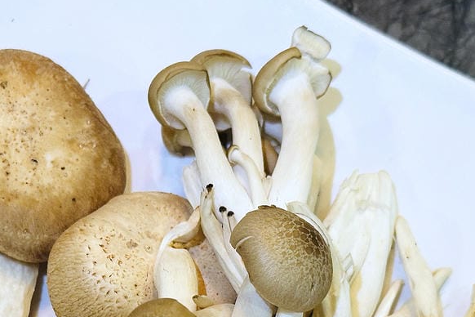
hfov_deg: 19.8
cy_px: 351
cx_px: 176
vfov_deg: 13.0
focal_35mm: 103
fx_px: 1359
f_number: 1.78
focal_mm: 6.86
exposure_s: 1/40
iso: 200
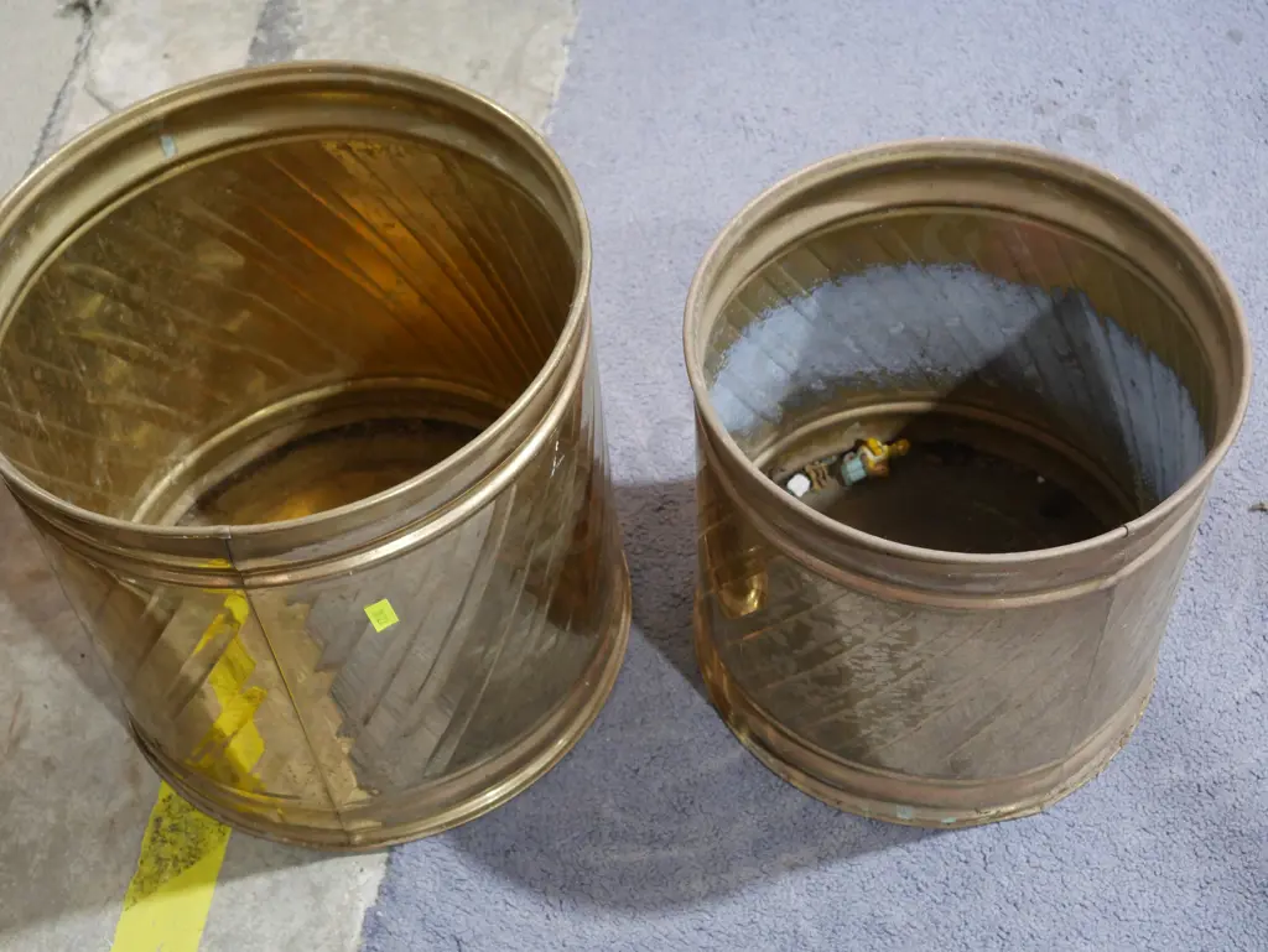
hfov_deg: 36.8
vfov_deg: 28.1
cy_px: 476
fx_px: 1906
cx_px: 634
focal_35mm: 52
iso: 2000
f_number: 5.3
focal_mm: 26
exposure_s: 1/60
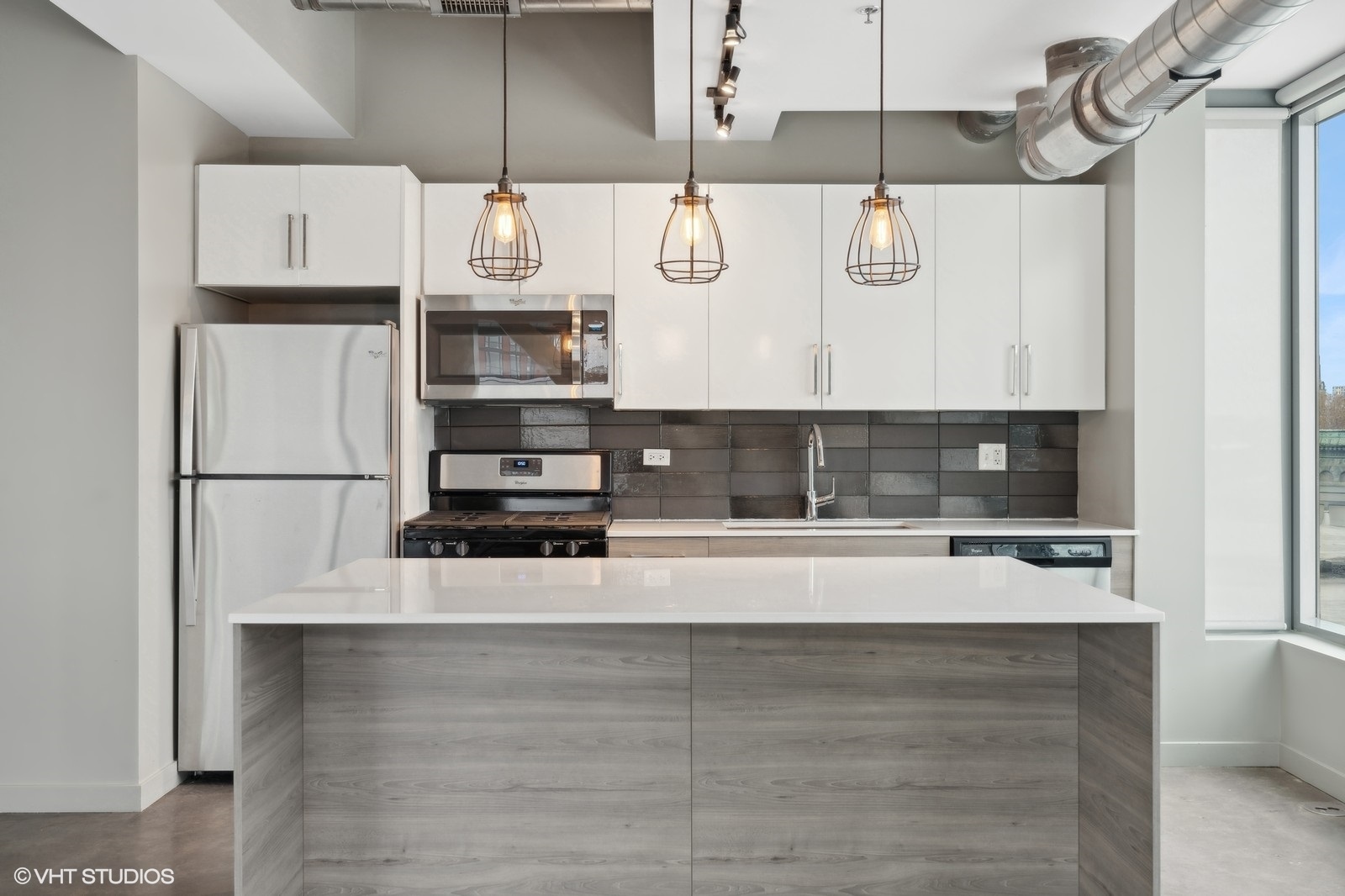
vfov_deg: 41.1
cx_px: 672
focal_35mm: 32
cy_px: 448
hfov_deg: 58.7
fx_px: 1195
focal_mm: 32
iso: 320
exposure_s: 1/15
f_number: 8
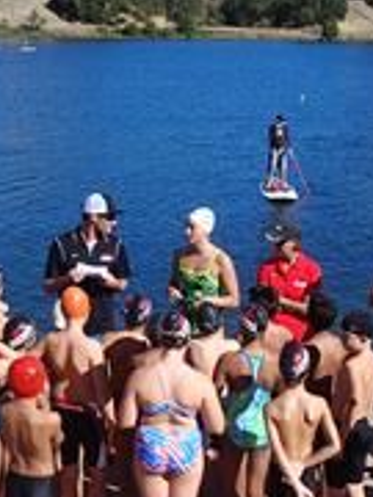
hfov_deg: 21.0
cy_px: 351
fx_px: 1006
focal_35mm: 70
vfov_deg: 27.5
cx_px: 180
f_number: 10
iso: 100
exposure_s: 1/125
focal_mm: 6.42
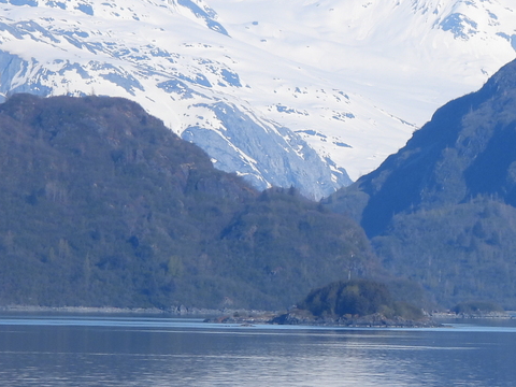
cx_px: 676
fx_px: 10330
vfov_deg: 2.1
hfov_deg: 2.9
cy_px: -64
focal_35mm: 693
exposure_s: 1/1000
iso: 100
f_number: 4.5
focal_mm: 46.4
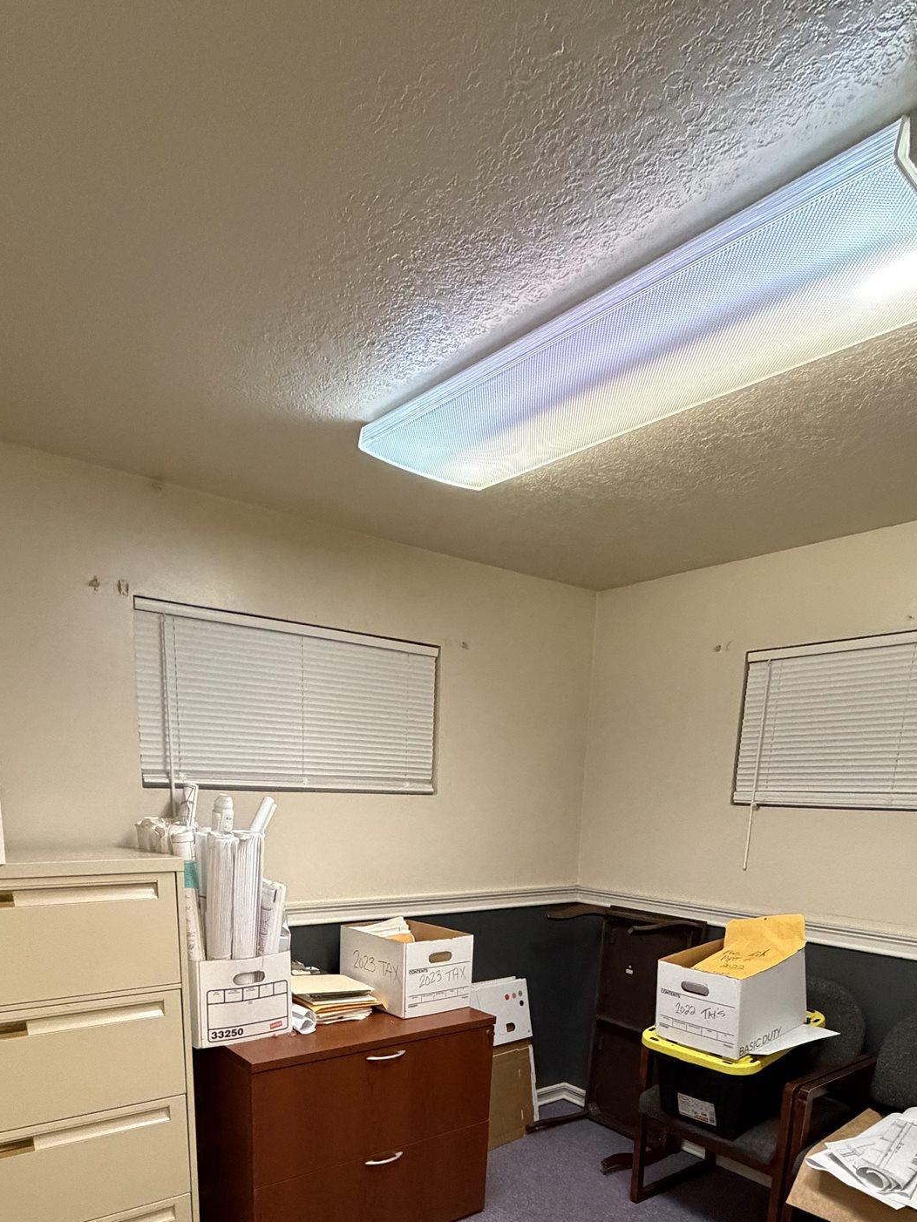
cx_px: 423
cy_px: 986
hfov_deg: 58.8
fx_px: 812
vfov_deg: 66.7
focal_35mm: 23
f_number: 2.2
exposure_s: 1/60
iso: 800
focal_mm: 2.22
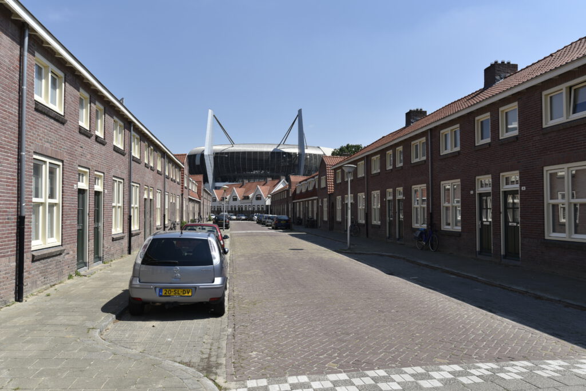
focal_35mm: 29
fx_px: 472
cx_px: 293
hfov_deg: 63.6
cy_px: 196
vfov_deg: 45.0
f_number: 8
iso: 100
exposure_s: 1/400
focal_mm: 29
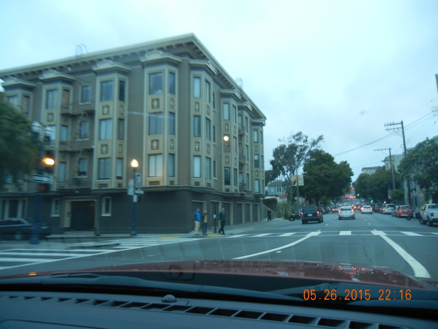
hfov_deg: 60.0
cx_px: 219
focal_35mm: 30
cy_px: 164
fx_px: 380
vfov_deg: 46.8
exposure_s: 1/36
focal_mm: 5.4
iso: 400
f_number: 3.5
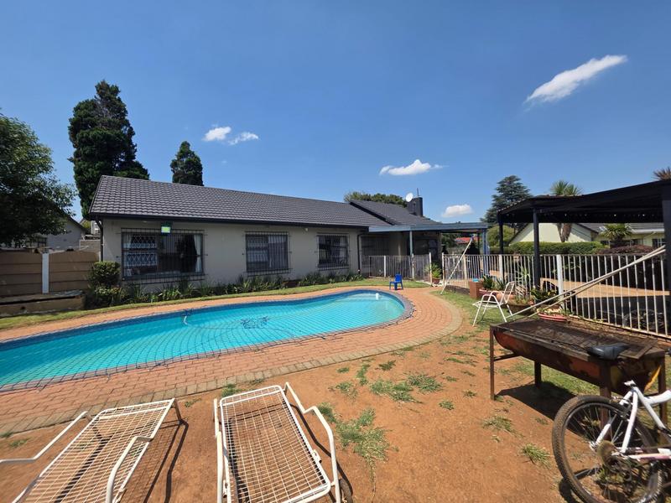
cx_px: 336
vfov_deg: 89.9
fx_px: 252
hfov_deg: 106.2
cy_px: 252
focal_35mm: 13
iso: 40
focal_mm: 2.2
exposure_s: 1/2198
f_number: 1.9
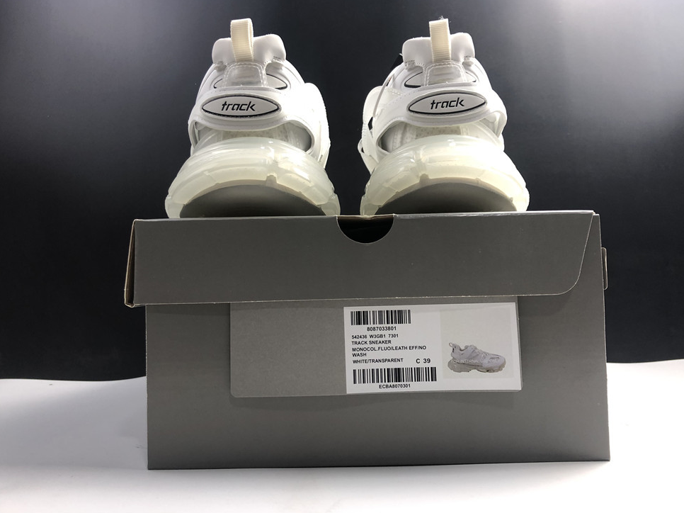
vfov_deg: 48.2
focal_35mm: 29
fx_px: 573
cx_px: 344
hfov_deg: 61.7
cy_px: 250
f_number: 1.8
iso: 32
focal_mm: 4
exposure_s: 1/33
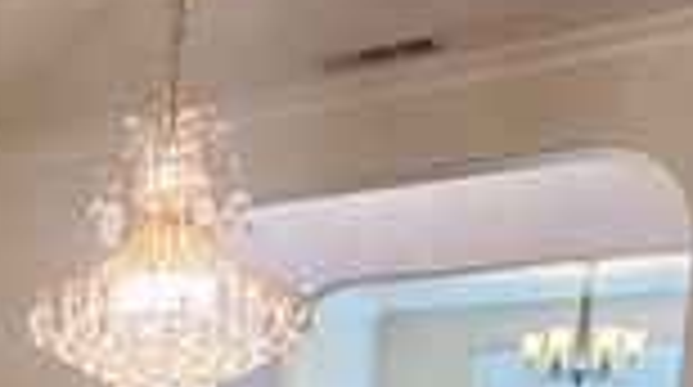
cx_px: -36
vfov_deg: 16.4
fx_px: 1082
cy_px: 729
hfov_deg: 32.1
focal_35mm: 59
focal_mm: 2.2
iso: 250
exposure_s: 1/60
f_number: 2.2
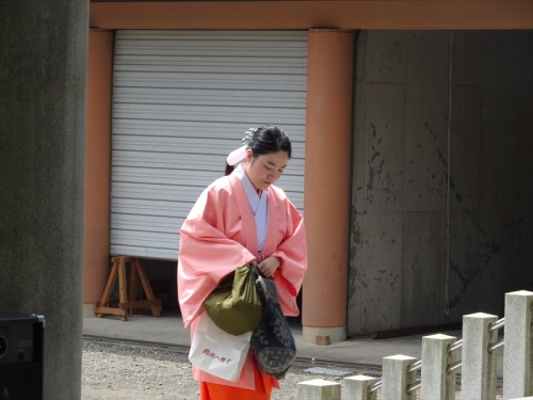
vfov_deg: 9.1
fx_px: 2510
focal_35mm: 163
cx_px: 266
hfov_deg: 12.1
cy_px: 200
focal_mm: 27.93
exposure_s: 1/200
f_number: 5.6
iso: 80
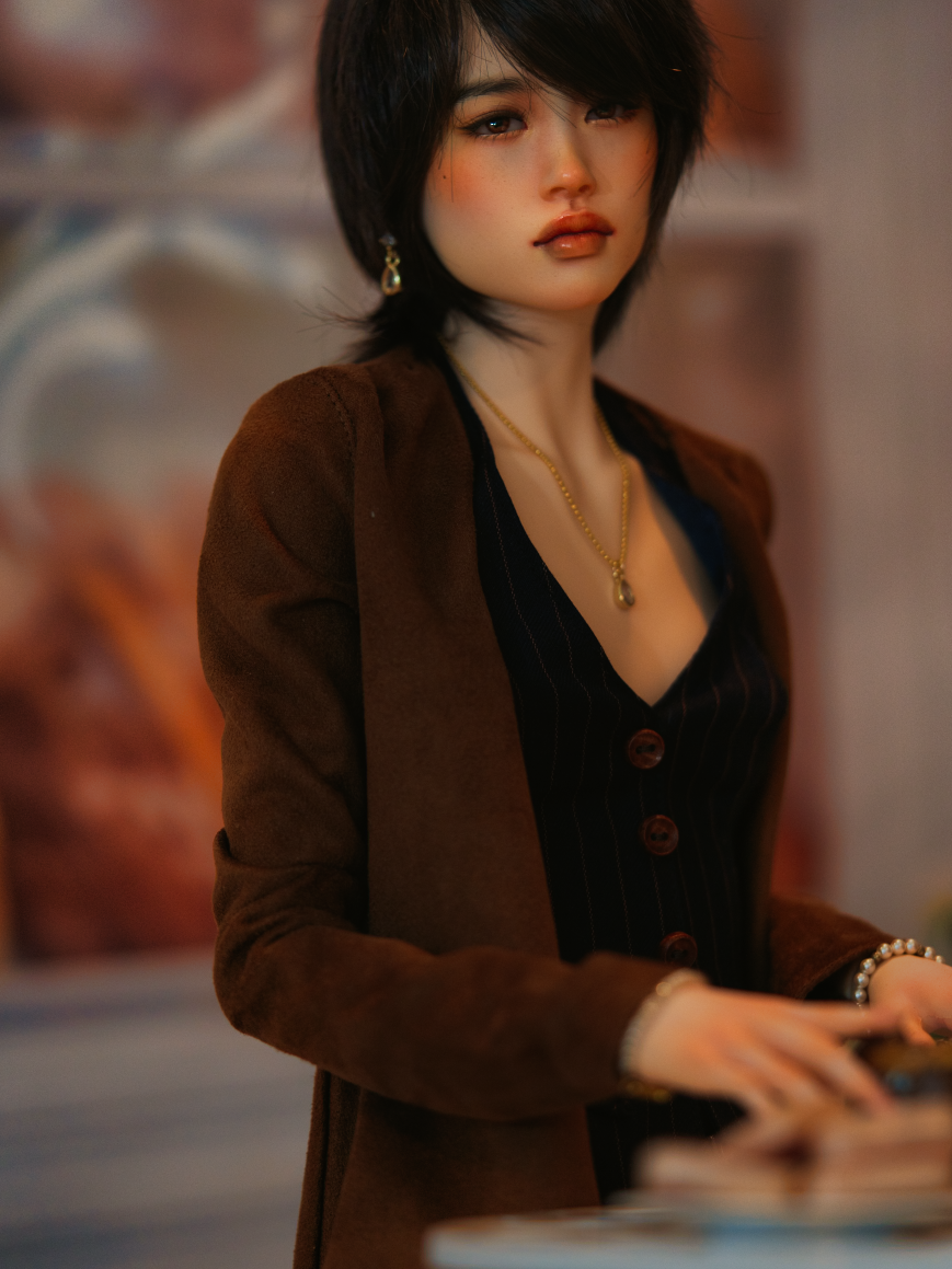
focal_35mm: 112
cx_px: 536
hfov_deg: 13.2
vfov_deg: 17.6
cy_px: 609
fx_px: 4108
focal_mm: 90
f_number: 2.8
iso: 250
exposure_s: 1/160
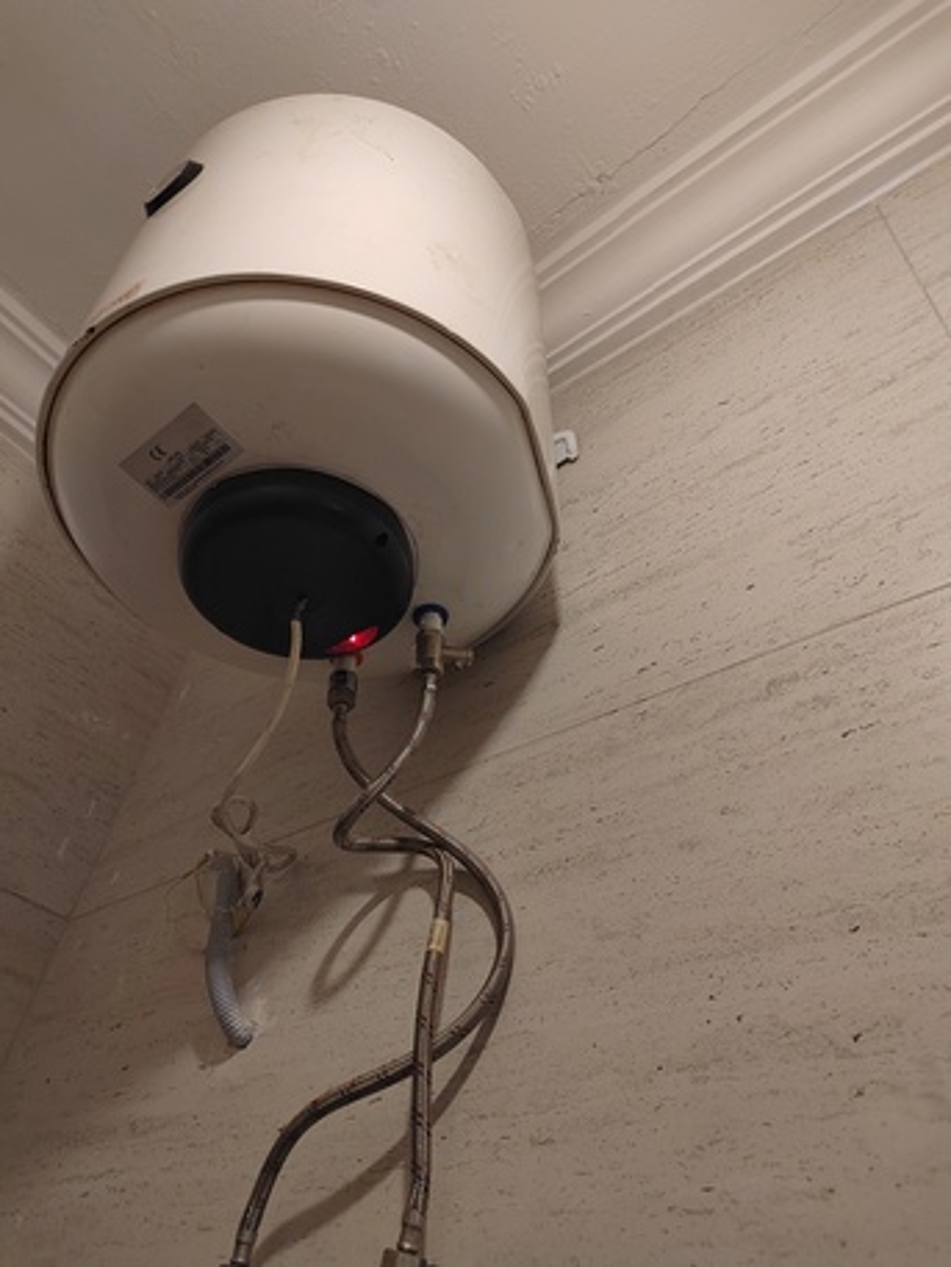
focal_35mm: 23
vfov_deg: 73.9
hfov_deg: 58.9
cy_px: 634
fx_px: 842
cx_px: 476
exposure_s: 1/60
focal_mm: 5.52
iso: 1859
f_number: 1.9
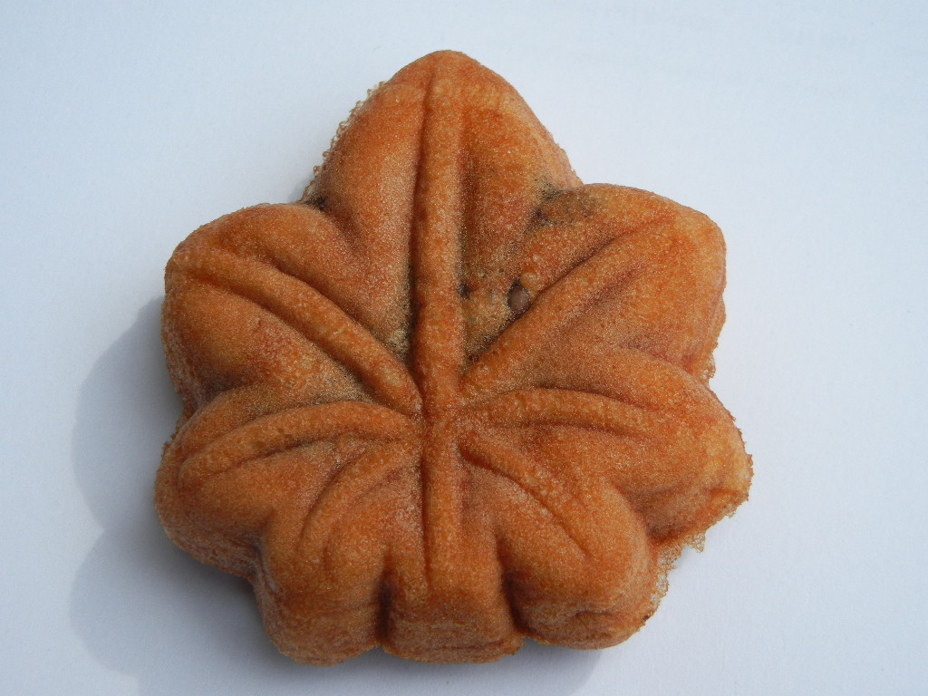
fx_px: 2064
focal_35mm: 77
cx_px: 464
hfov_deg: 25.3
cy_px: 348
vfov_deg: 19.1
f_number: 4.3
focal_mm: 13.9
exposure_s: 1/382
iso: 160
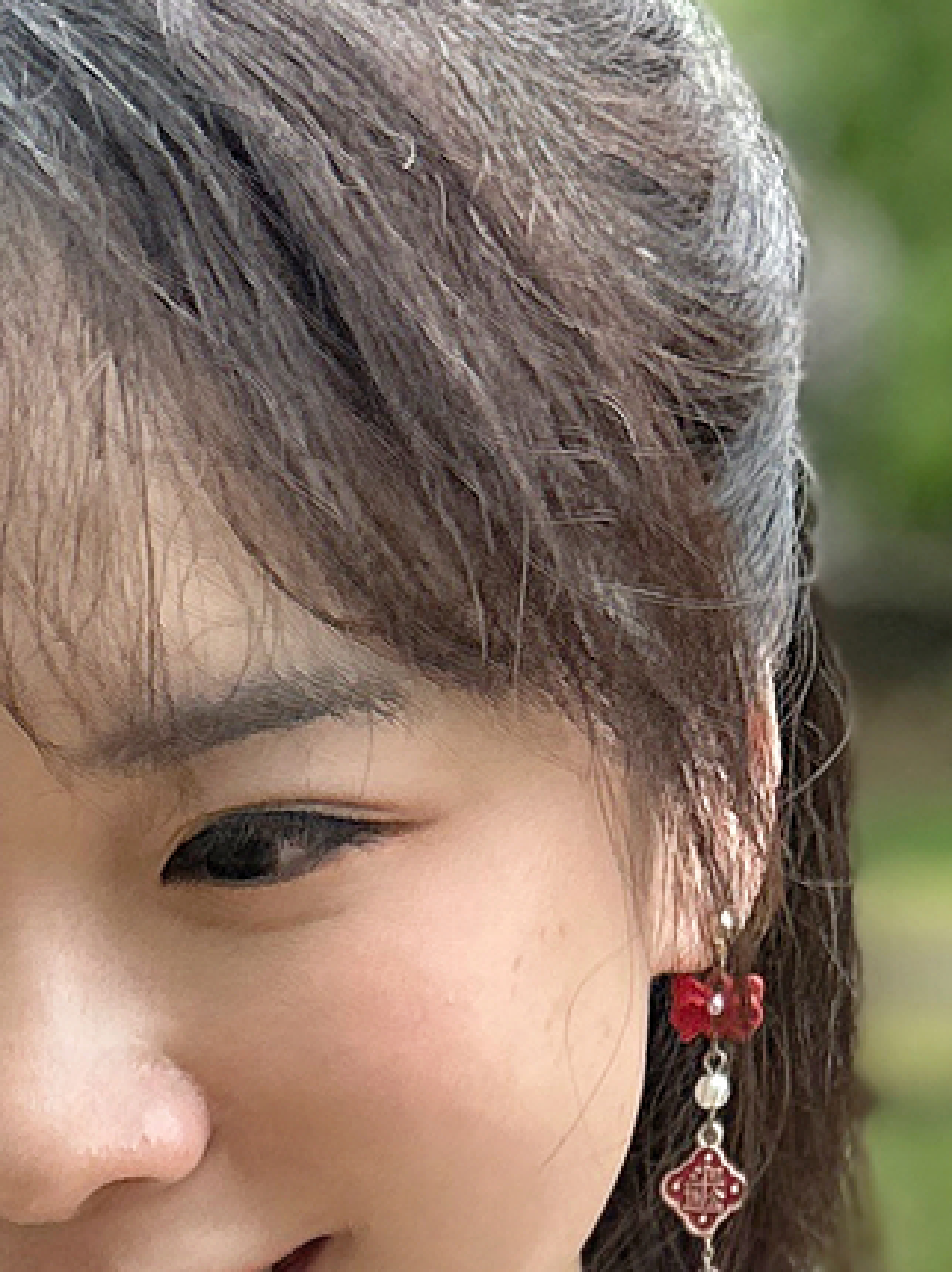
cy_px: 2858
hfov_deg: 10.9
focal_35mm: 134
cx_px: -18
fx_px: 4919
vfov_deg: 12.3
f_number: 1.78
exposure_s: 1/1321
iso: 80
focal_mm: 6.86
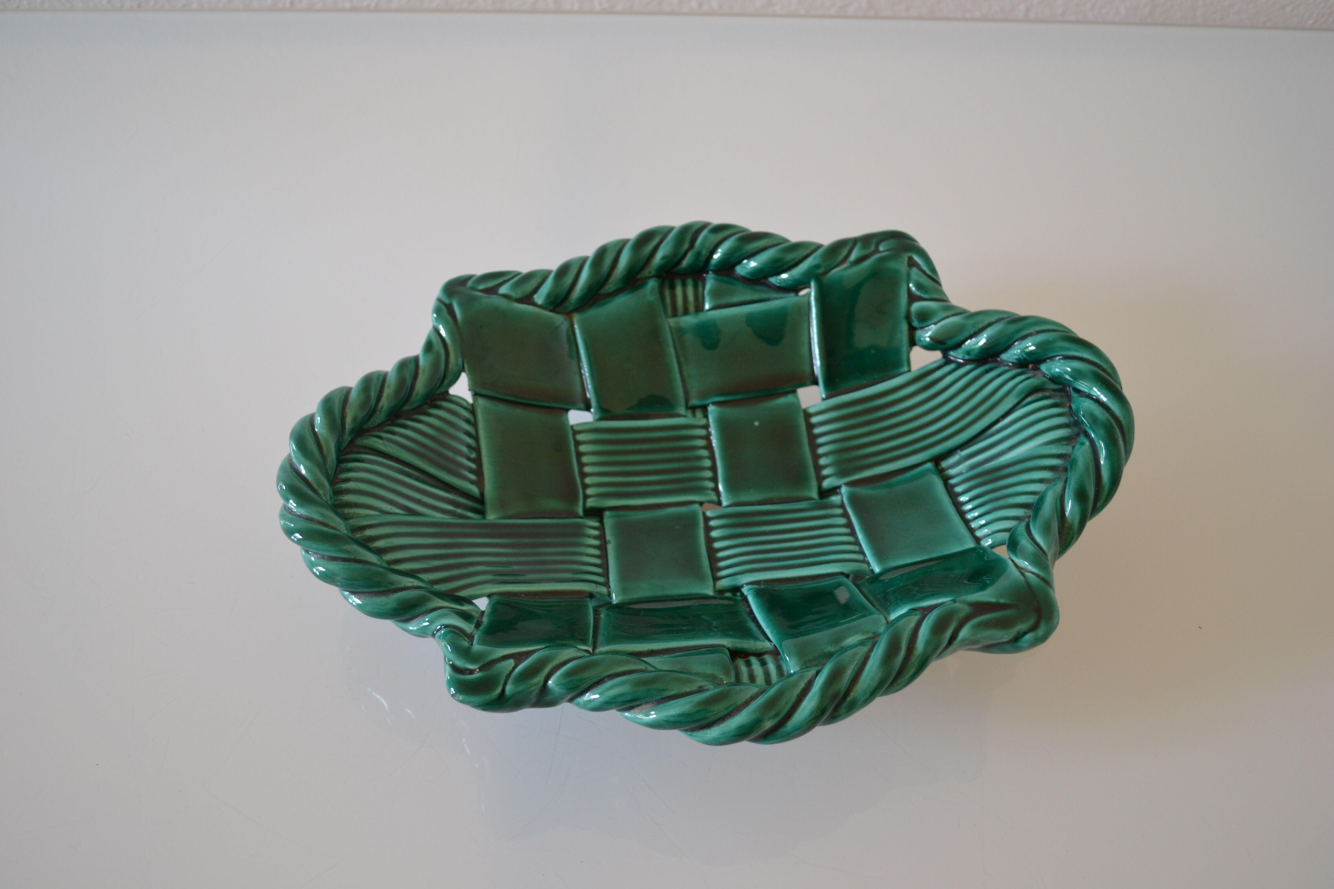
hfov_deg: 53.1
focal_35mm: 36
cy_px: 444
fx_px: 1334
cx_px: 667
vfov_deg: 36.9
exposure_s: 1/40
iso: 400
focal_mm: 24
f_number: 4
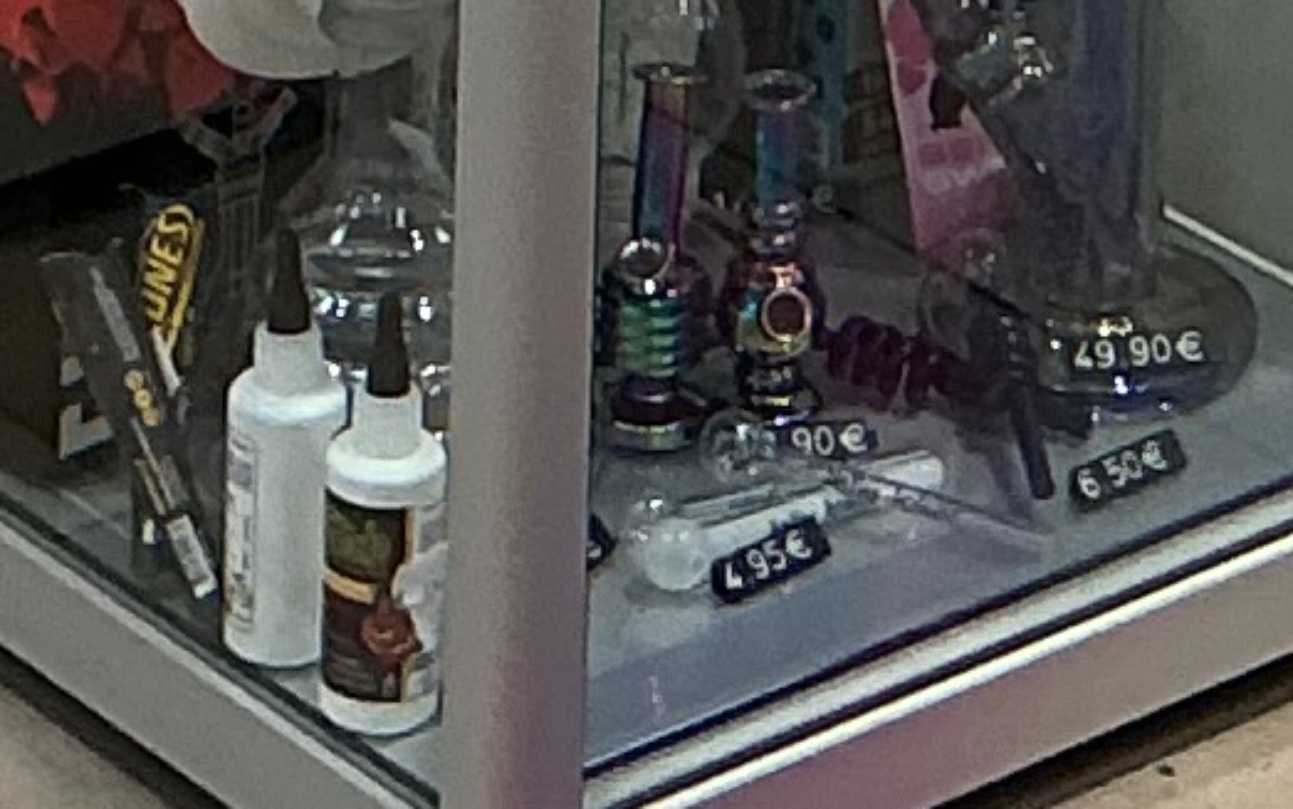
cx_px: 692
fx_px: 8352
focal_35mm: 237
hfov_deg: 8.9
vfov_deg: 5.1
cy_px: -2167
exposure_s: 1/120
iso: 64
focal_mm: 3
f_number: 1.8
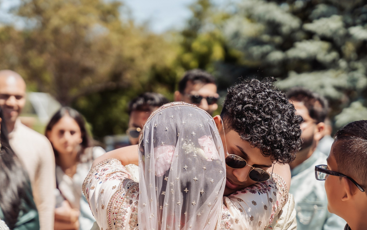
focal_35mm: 110
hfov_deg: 18.9
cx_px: 182
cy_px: 160
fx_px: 1100
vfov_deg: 11.9
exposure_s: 1/4000
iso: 250
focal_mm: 70
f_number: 2.8
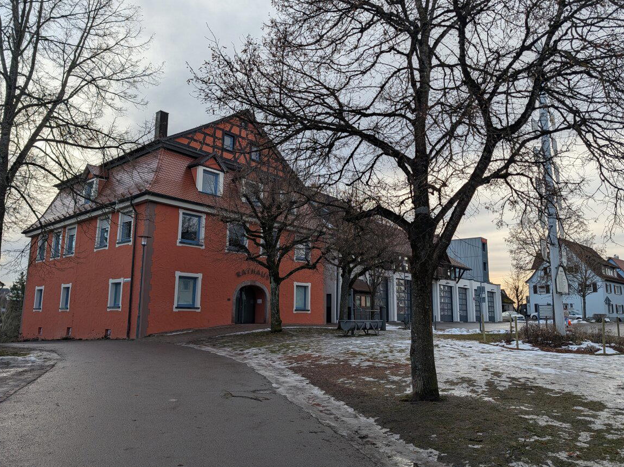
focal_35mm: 25
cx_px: 317
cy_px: 226
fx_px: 451
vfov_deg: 54.9
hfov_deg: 69.4
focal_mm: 6.9
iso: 22
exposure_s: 1/805
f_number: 1.68
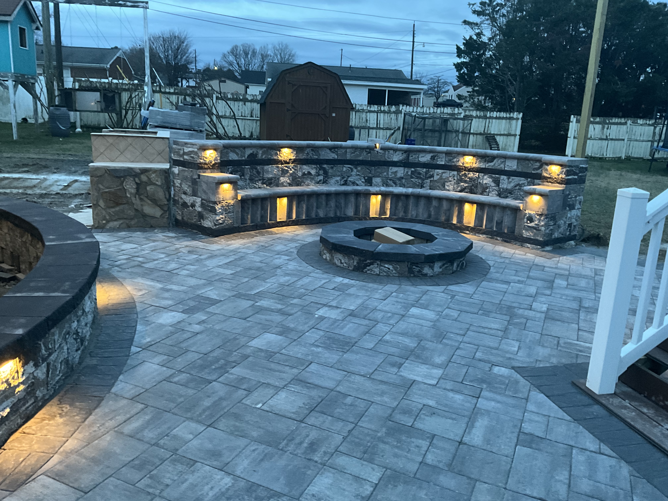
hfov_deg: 61.7
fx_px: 560
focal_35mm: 29
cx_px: 334
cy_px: 250
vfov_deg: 48.2
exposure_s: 1/60
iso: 250
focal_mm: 3
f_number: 1.8
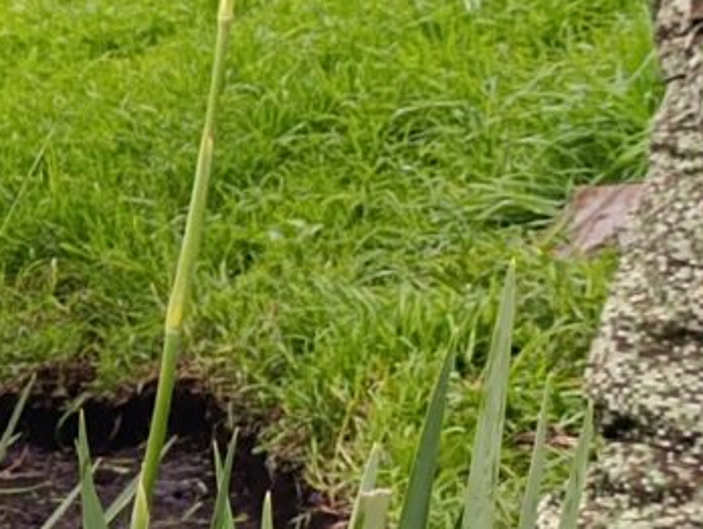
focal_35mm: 169
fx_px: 3437
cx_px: -562
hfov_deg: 10.9
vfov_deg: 8.8
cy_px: 182
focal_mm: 6.14
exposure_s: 1/120
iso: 160
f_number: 1.6
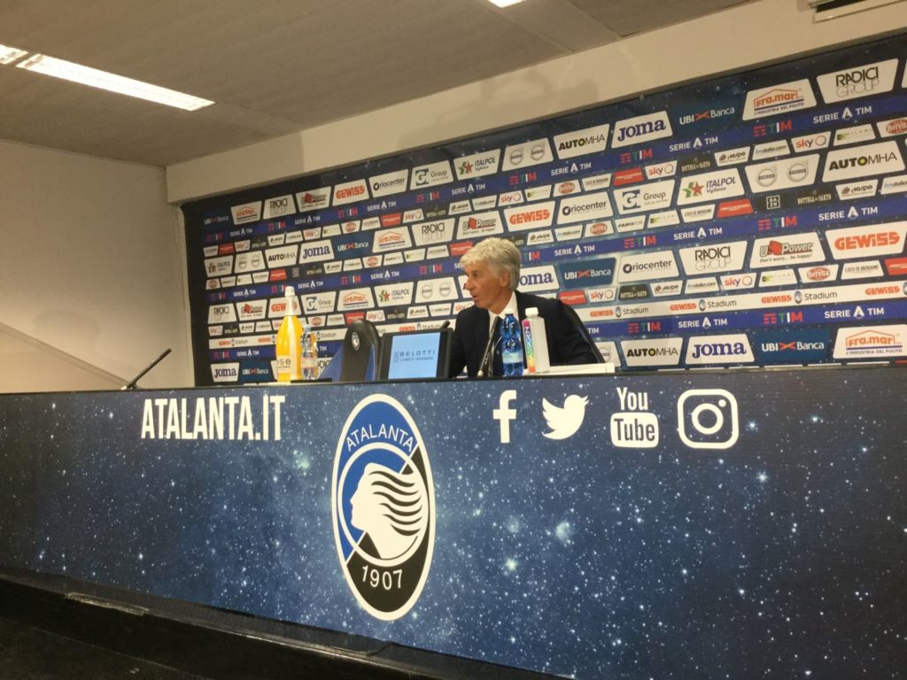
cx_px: 454
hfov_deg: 58.4
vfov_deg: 45.4
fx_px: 812
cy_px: 340
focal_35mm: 31
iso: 80
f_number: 2.4
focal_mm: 3.3
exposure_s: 1/33
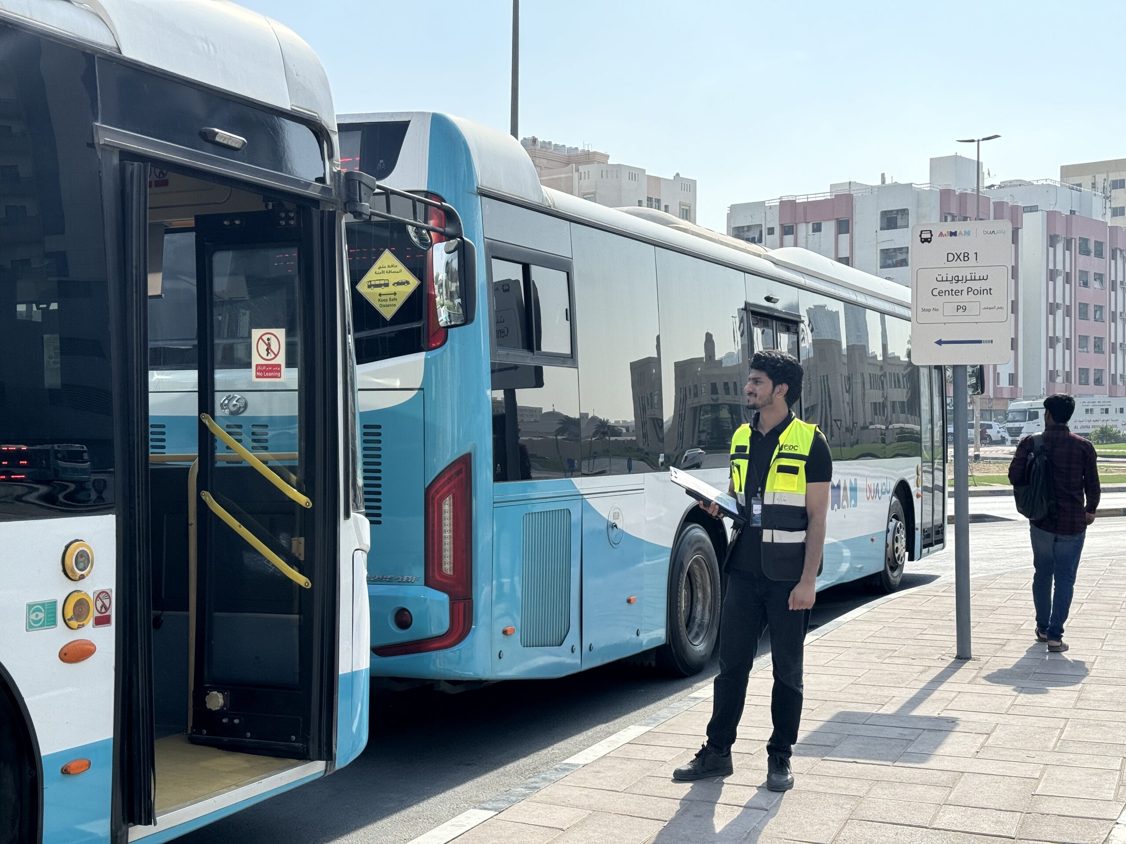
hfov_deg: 39.7
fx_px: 1561
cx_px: 563
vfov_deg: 30.3
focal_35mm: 48
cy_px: 422
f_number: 1.78
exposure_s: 1/3096
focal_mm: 6.76
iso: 64
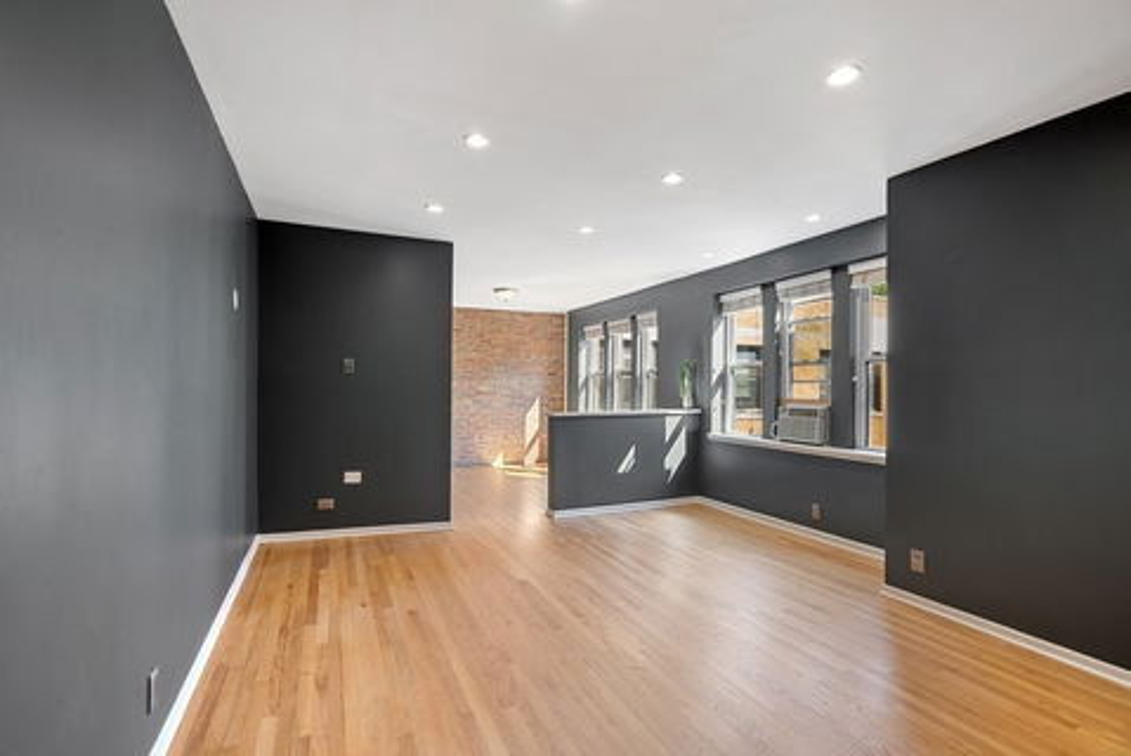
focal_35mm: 17
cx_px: 566
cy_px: 378
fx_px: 534
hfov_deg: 93.2
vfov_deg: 70.5
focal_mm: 17
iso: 200
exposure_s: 1/2
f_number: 8
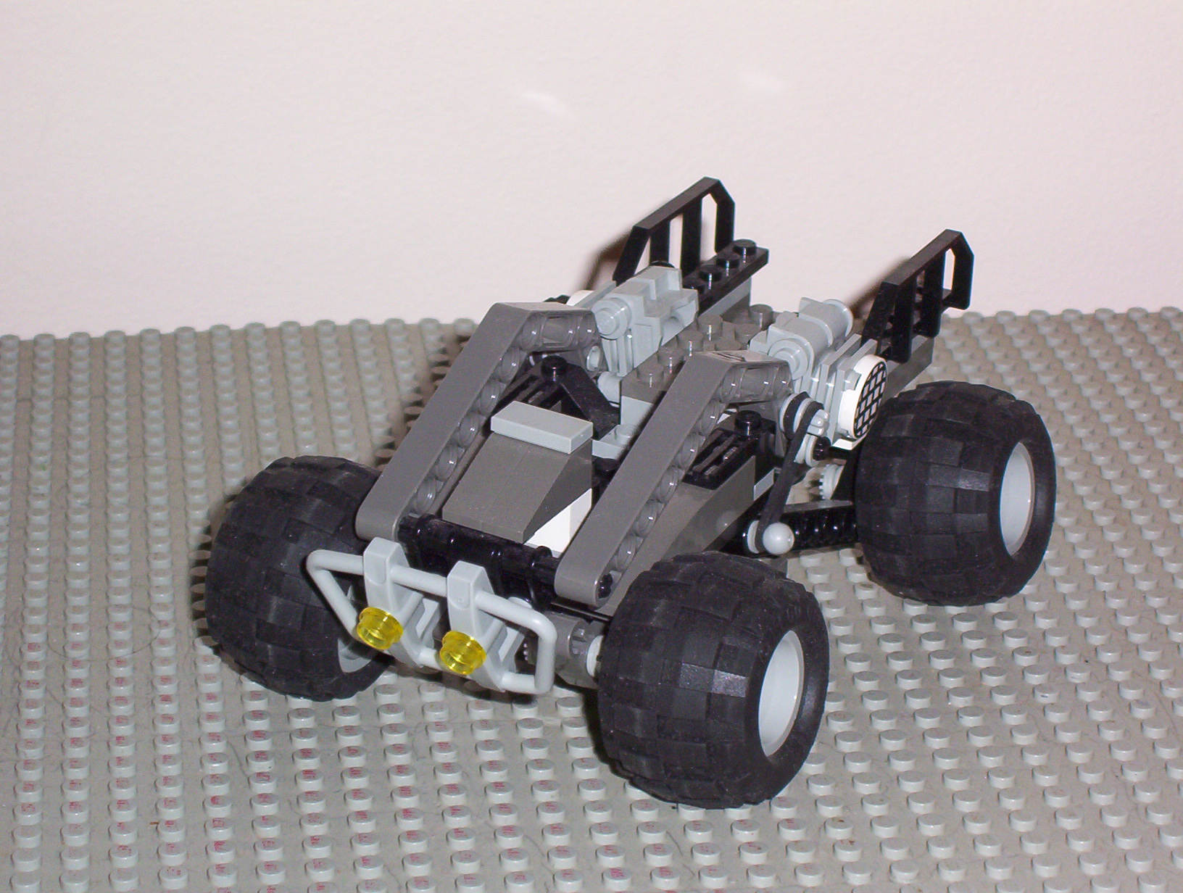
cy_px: 446
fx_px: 3700
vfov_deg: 13.8
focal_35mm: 108
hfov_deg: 18.2
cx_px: 592
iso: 140
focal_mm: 16.61
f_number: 4.72
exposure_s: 1/90
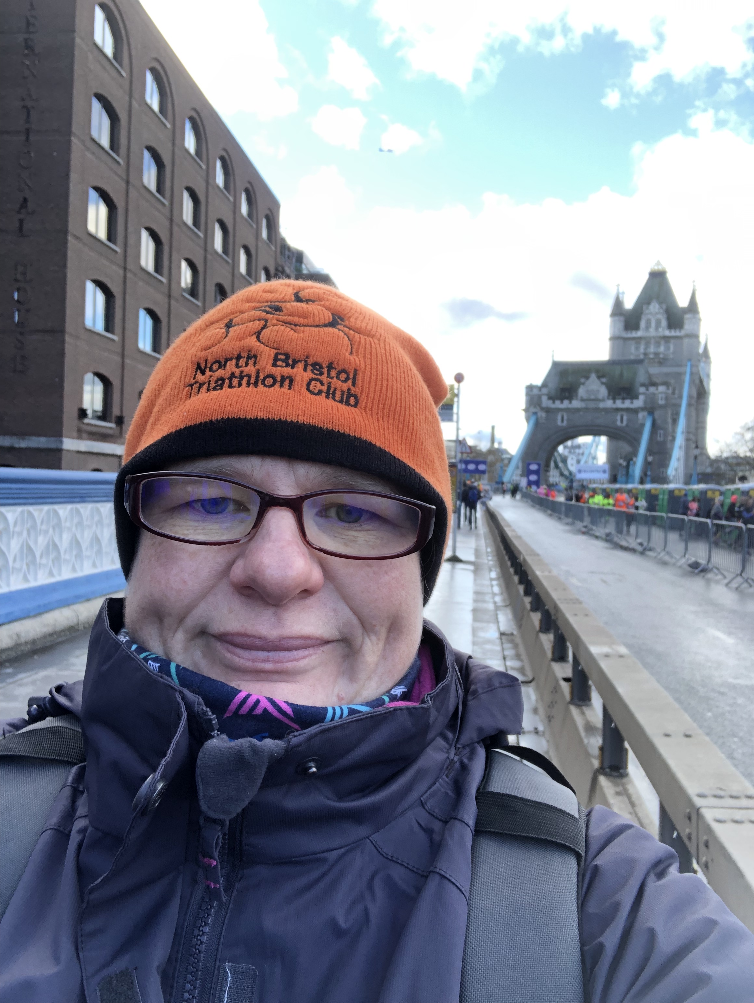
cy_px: 502
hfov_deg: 44.2
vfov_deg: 56.8
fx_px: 928
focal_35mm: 32
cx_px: 377
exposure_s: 1/120
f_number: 2.2
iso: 32
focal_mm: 2.87
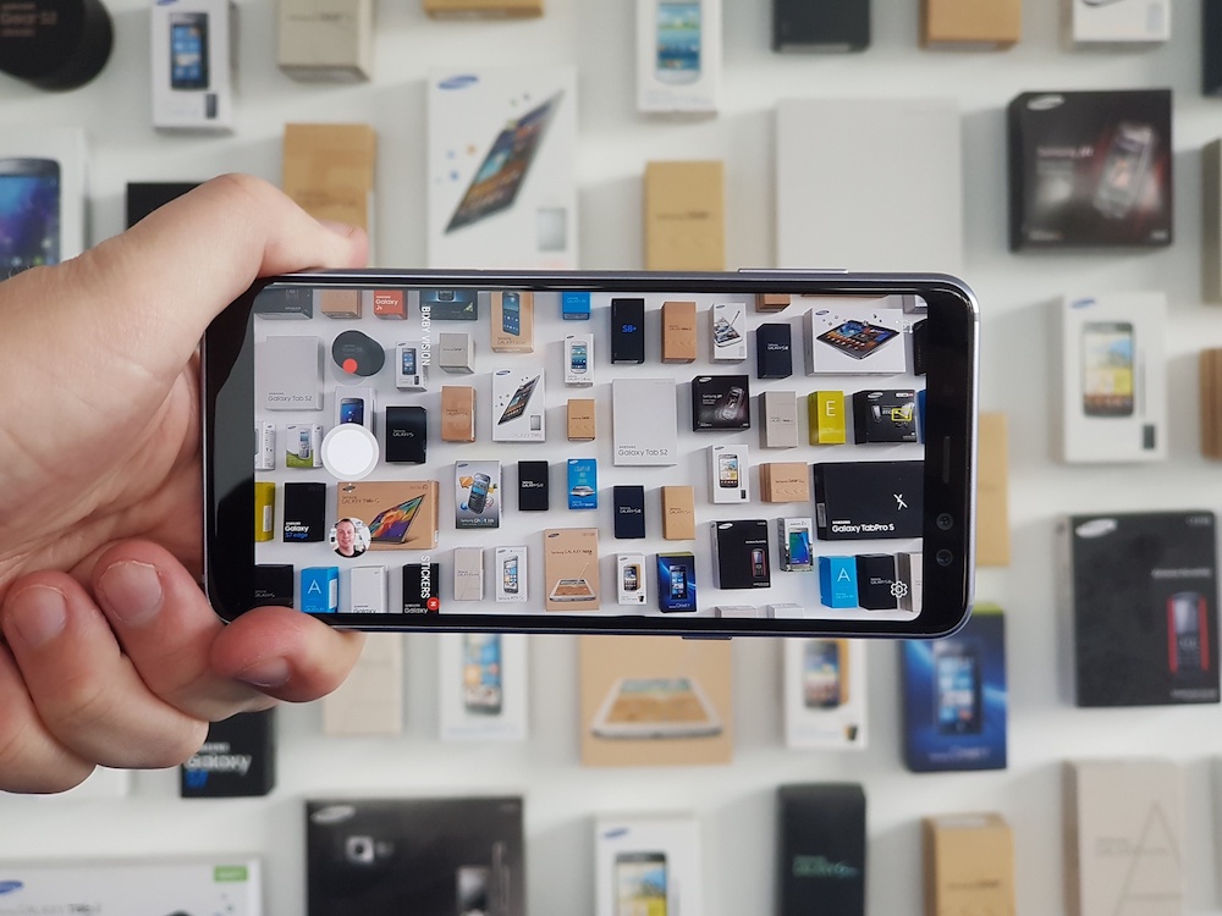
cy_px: 458
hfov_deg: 36.8
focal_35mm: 52
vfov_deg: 28.0
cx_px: 611
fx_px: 1836
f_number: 2.4
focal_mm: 6
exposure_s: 1/30
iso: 100
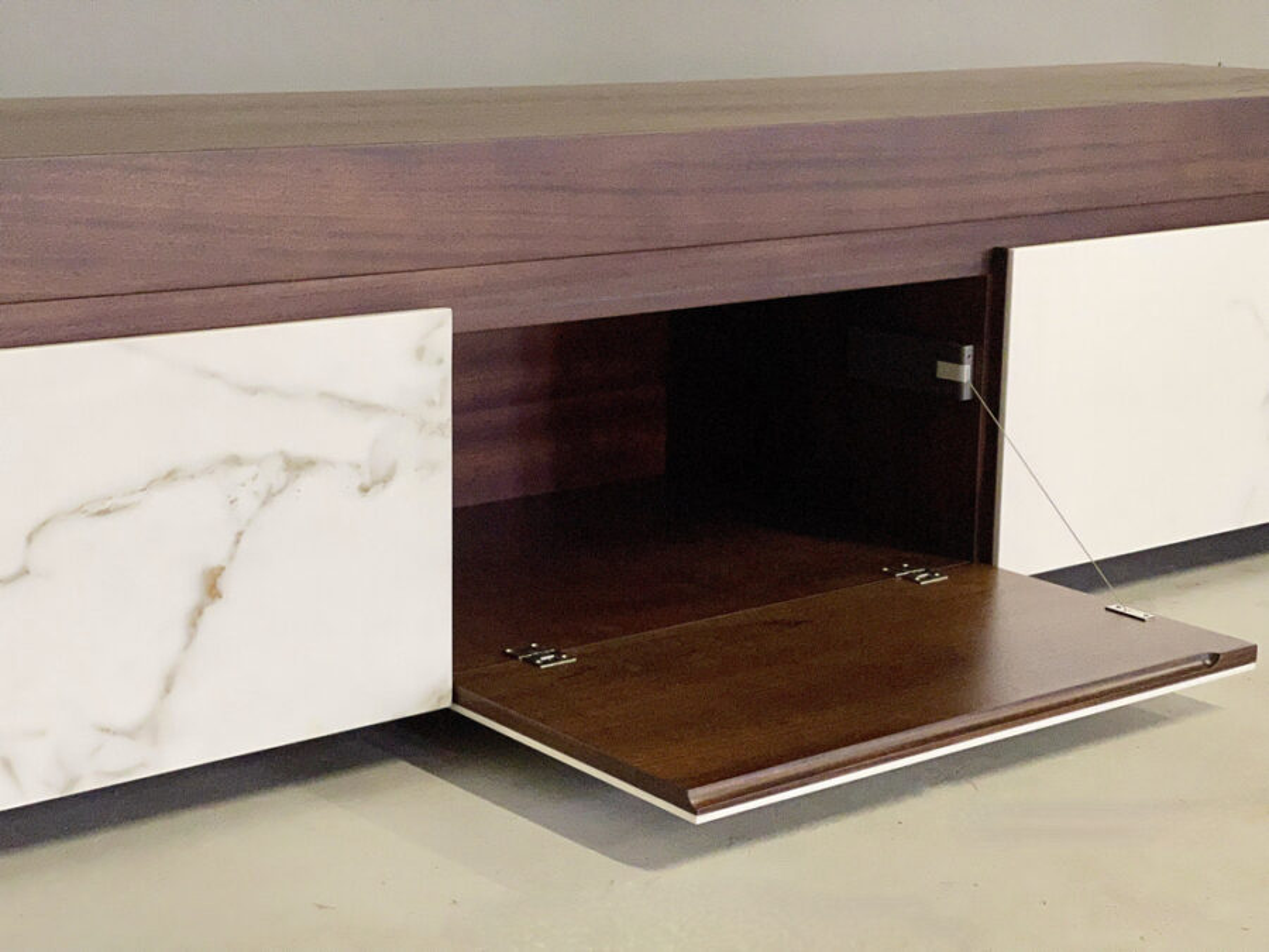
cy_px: 476
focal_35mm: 64
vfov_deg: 22.9
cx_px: 634
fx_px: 2346
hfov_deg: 30.3
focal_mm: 7.5
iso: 640
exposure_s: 1/50
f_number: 2.2
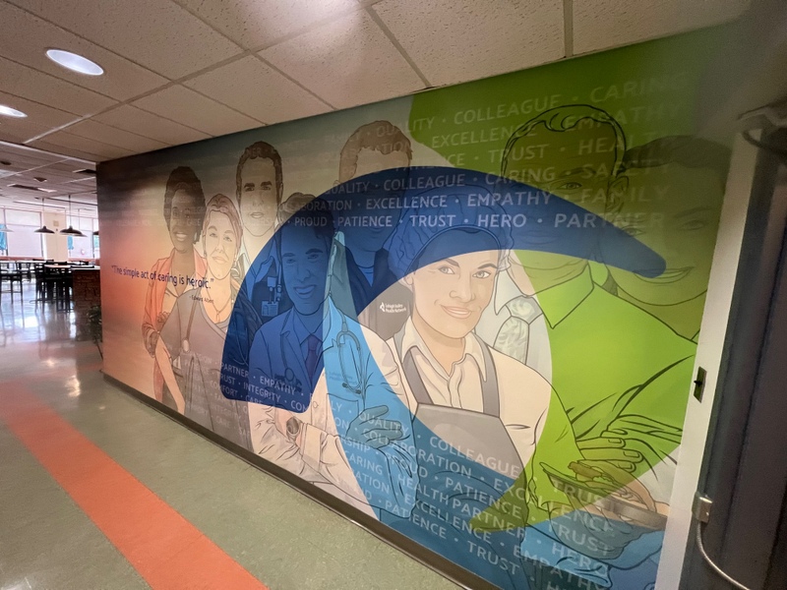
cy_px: 295
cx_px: 394
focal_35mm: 13
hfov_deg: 106.2
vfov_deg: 89.9
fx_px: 296
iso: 250
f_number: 1.8
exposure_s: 1/120
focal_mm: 1.57
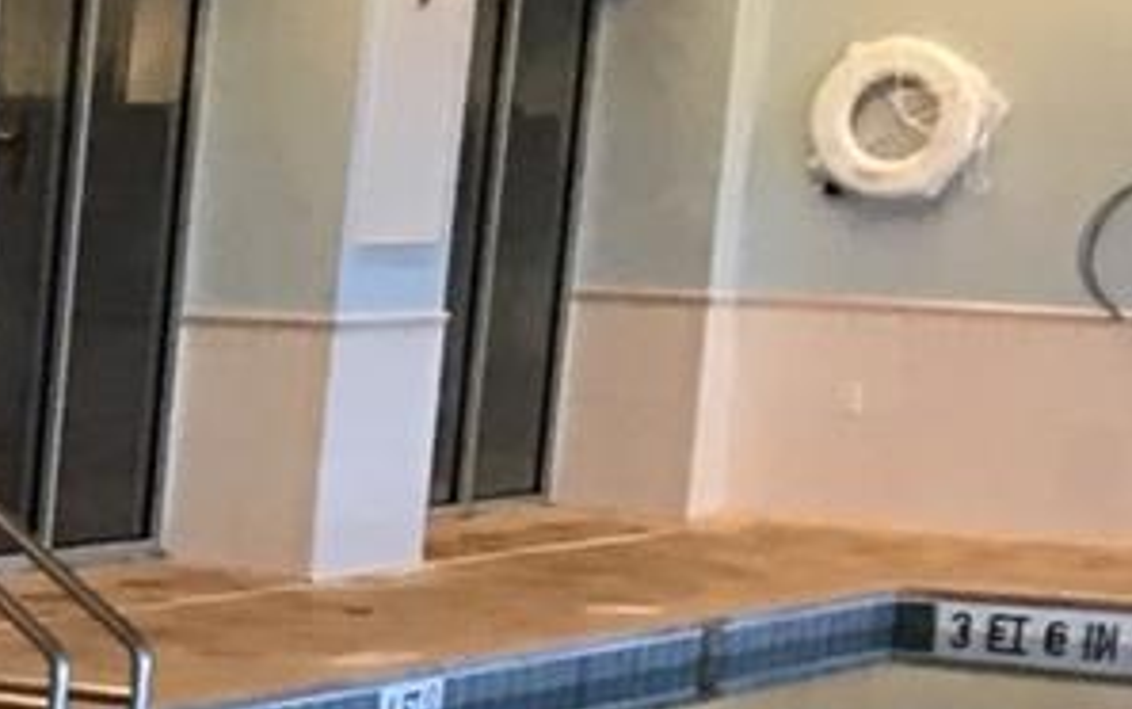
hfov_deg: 10.3
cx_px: -1547
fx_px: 5464
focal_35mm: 177
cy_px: 1048
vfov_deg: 7.3
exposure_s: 1/30
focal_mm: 3.3
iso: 80
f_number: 2.4
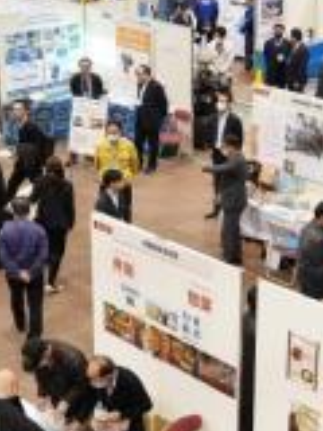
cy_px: 236
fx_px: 1070
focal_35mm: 86
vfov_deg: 22.8
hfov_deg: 17.1
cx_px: 245
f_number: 4
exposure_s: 1/125
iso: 3200
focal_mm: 32
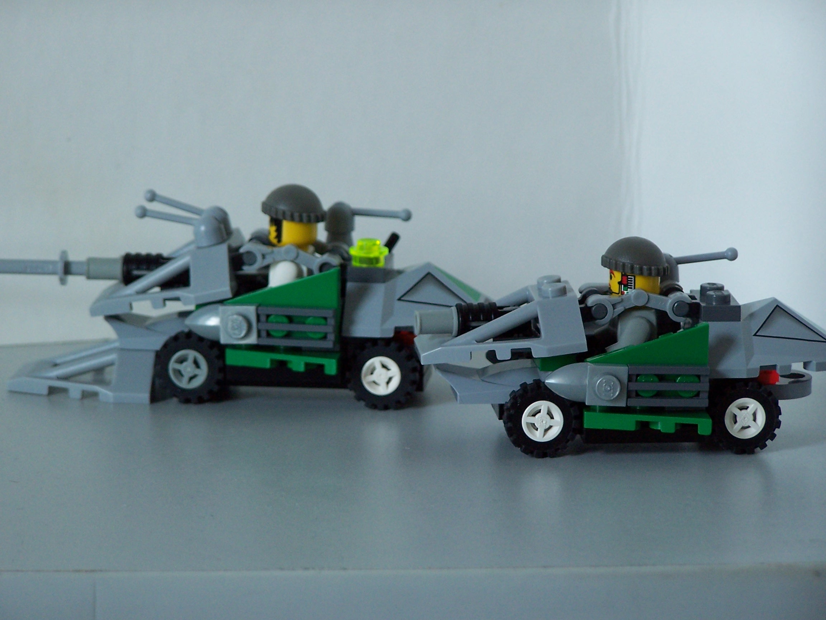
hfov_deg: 11.7
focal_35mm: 169
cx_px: 413
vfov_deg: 8.8
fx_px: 4033
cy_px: 310
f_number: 3.2
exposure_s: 1/15
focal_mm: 28
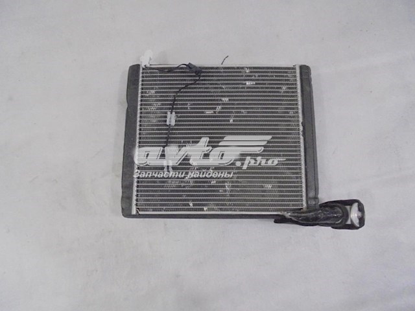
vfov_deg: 53.1
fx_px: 312
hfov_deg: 67.3
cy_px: 156
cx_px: 208
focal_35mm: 26
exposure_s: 1/50
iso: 800
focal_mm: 4.6
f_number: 3.5
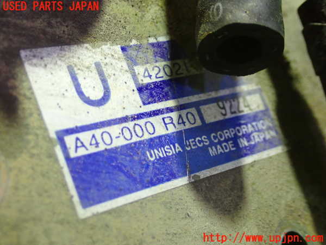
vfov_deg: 23.7
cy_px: 122
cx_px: 163
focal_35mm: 62
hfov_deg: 31.2
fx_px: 584
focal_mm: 11.09
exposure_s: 1/25
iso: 800
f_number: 3.6
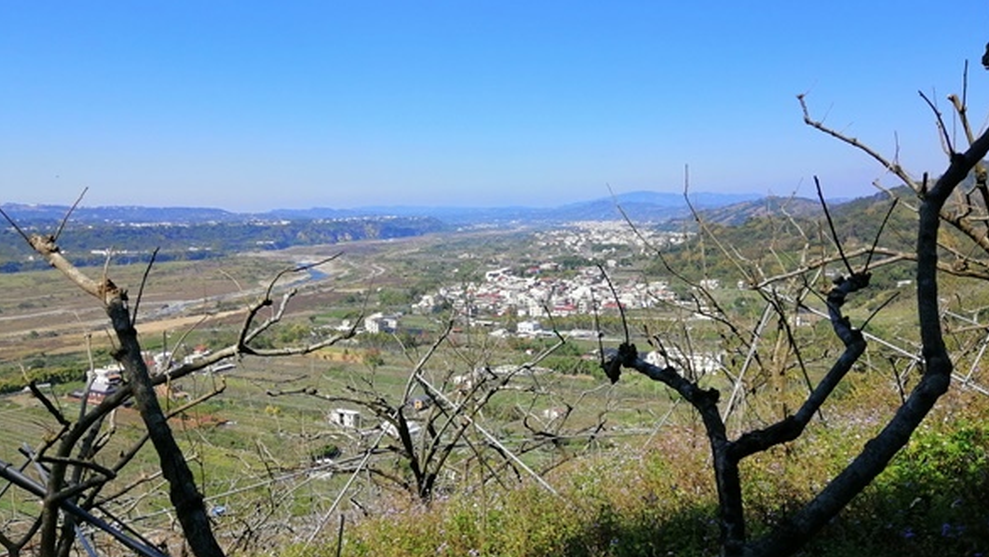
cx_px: 503
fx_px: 761
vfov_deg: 40.2
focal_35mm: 29
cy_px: 278
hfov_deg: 66.0
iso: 50
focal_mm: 3.81
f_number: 2.2
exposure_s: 1/1041
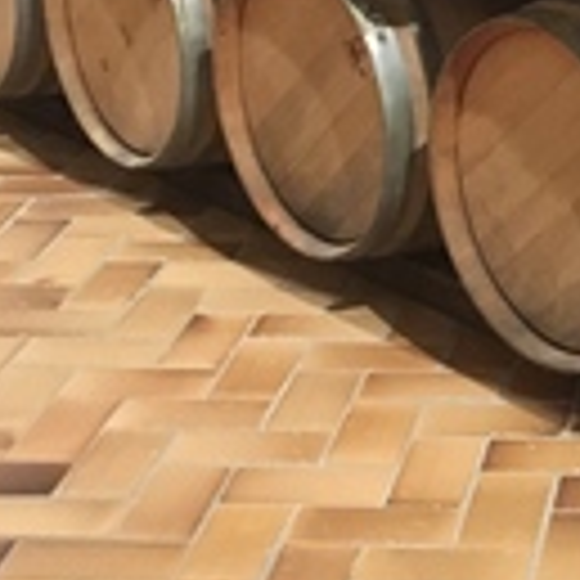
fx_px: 2256
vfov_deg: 14.5
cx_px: 787
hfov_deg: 14.0
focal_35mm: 119
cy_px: 22
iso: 250
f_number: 2.2
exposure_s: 1/17
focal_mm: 4.15
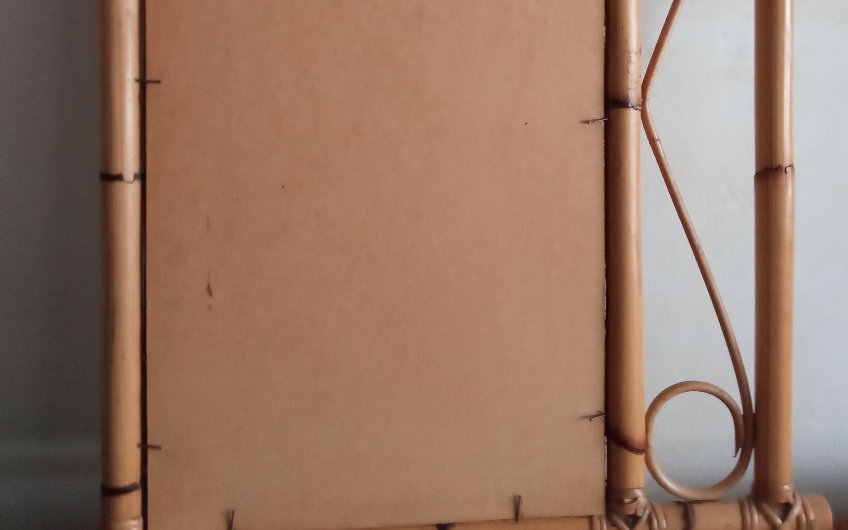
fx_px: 901
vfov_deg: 31.0
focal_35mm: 39
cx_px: 421
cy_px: 37
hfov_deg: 50.4
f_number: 2.2
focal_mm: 3.79
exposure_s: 1/16.7
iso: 1585
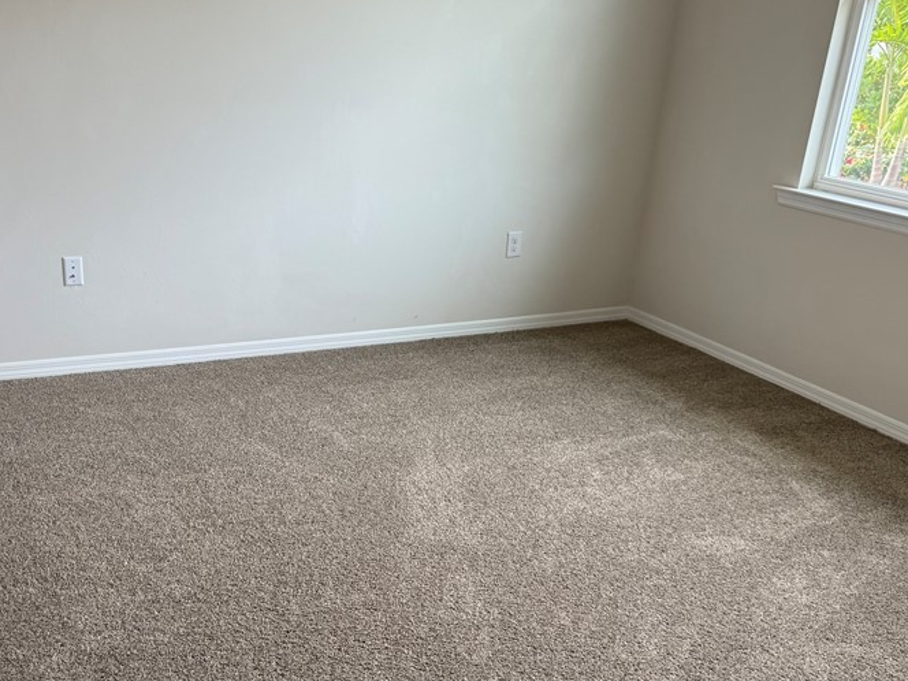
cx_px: 330
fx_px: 971
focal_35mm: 37
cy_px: 432
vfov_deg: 38.4
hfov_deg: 49.6
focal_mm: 6.76
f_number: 1.78
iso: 100
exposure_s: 1/120
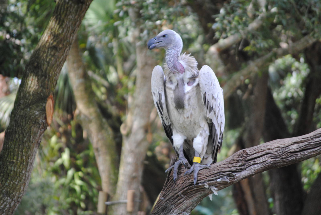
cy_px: 108
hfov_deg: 6.9
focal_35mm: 300
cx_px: 160
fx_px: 2678
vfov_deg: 4.6
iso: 400
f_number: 5.6
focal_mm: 200
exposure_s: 1/100
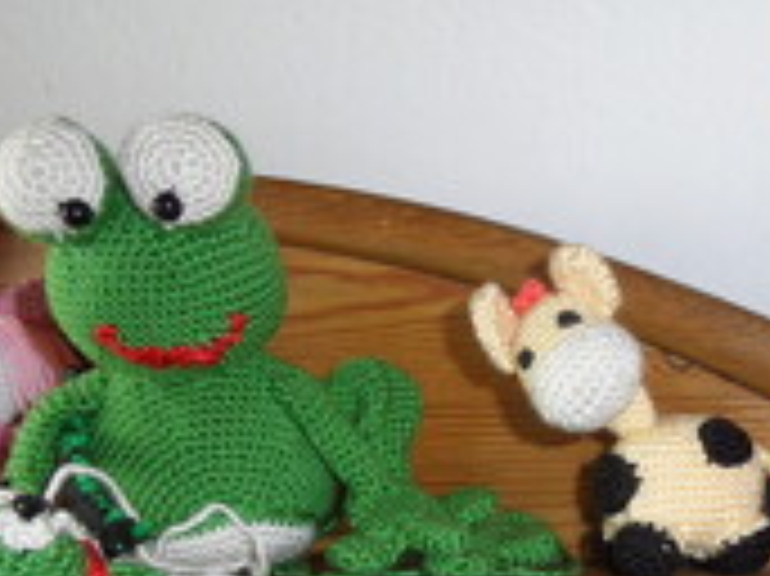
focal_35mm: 49
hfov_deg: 36.9
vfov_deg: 28.6
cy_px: 508
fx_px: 1089
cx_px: 669
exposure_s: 1/30
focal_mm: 3.9
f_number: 3.2
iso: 200
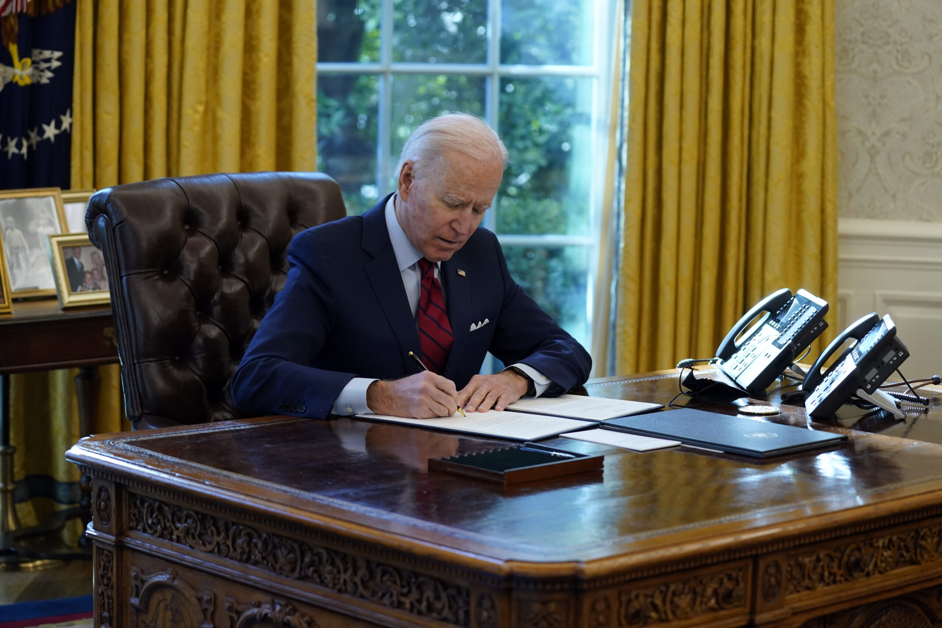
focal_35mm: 98
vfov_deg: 14.0
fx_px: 2564
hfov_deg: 20.8
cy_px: 314
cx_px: 471
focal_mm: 98
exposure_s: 1/500
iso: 2000
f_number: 4
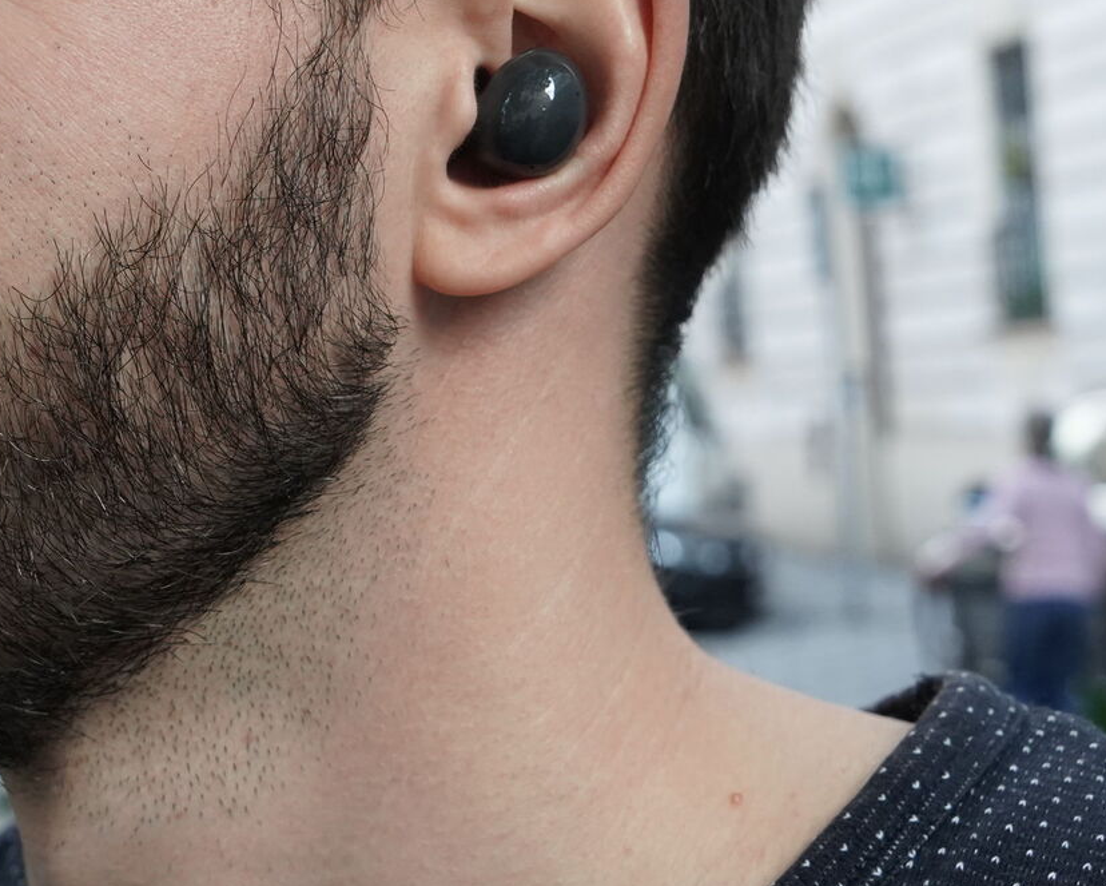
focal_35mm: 87
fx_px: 2849
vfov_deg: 17.4
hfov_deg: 21.3
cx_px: 44
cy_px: 57
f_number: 8
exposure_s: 1/200
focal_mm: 40
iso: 2000
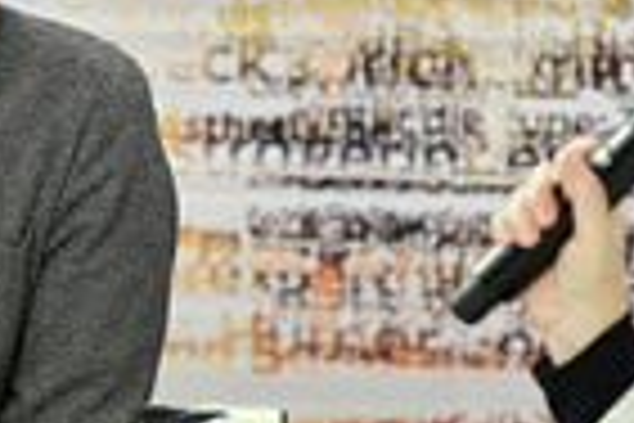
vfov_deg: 3.0
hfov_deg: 4.4
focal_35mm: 464
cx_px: -101
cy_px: 202
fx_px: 8171
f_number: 4
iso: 640
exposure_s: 1/320
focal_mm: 145
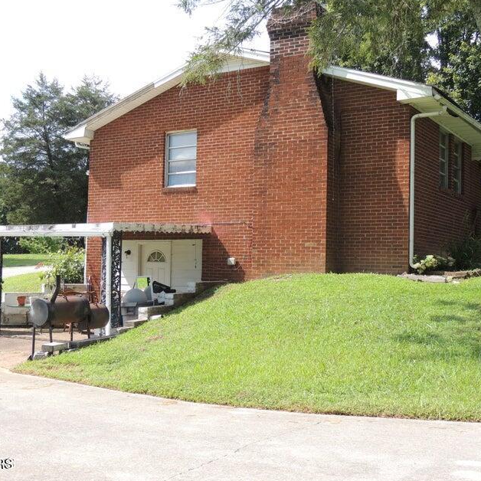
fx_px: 660
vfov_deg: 40.0
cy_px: 240
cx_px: 239
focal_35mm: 42
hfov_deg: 40.0
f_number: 3.3
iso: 100
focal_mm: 6.2
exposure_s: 1/400
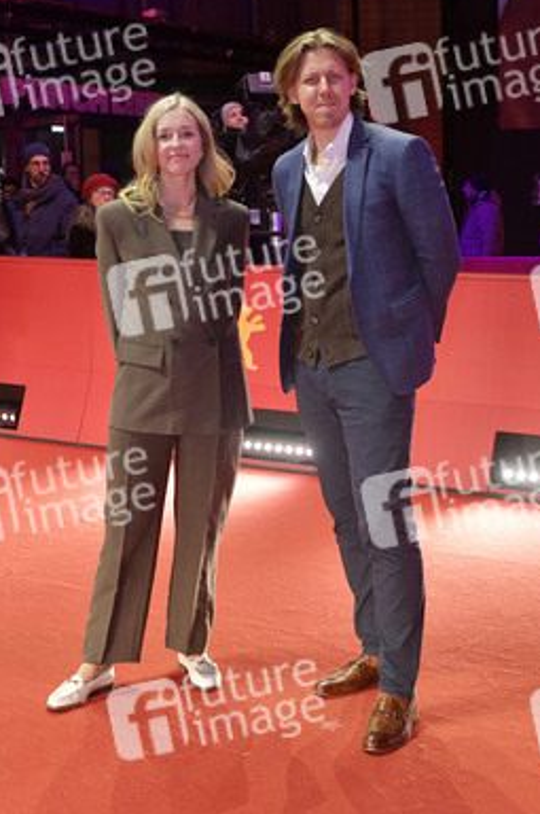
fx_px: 1128
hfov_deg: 26.9
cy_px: 392
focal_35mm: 50
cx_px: 277
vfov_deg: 39.6
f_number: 6.3
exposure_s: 1/250
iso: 2000
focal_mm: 48
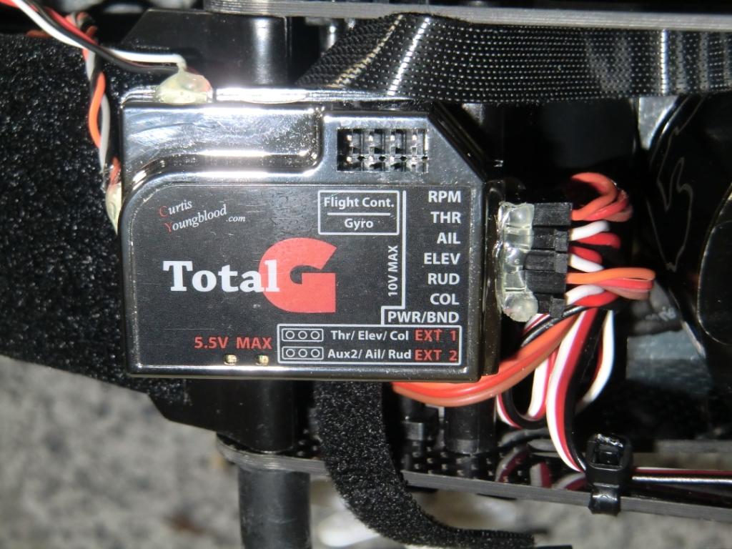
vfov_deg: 22.6
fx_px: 1375
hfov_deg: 29.8
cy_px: 274
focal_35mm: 65
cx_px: 366
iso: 400
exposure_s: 1/15
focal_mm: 11.6
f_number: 4.4
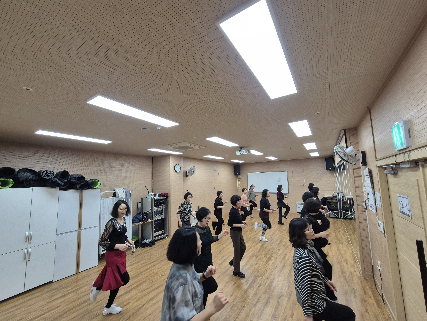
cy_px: 160
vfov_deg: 89.9
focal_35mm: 13
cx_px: 214
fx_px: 160
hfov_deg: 106.2
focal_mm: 2.2
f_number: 2.2
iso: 80
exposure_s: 1/60
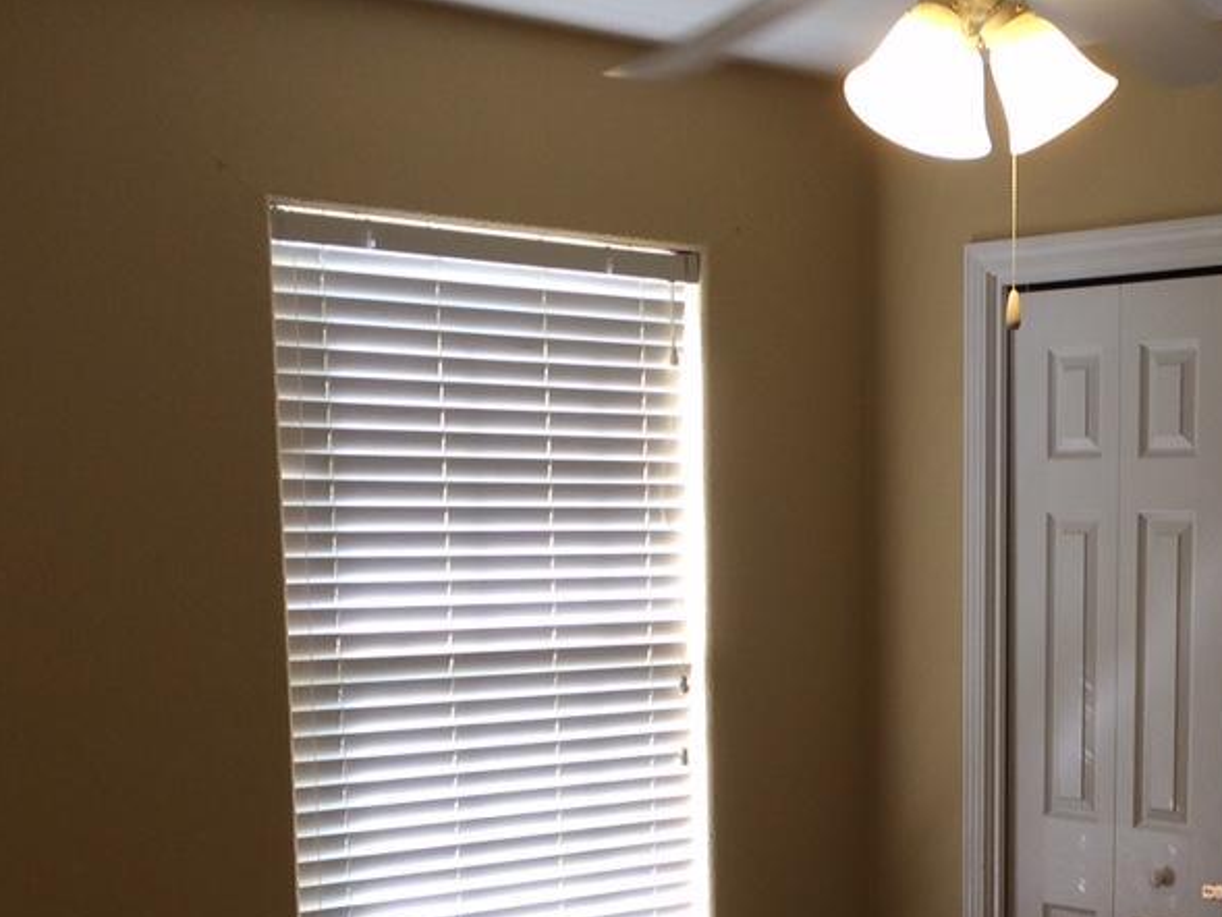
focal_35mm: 63
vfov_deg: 22.6
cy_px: 861
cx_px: 1052
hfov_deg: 29.7
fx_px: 2224
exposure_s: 1/60
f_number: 2.2
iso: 40
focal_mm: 4.15
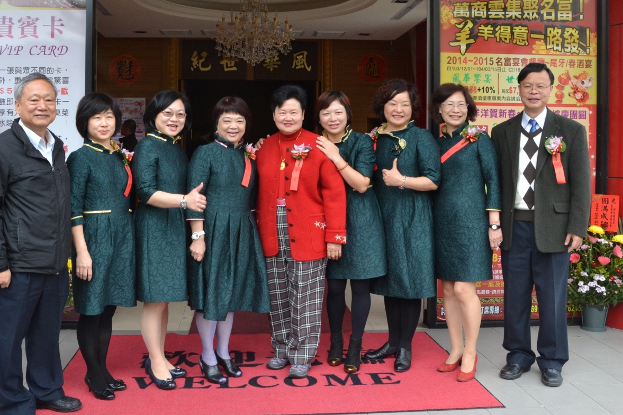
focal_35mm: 37
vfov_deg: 35.7
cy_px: 151
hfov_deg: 51.7
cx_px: 261
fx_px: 640
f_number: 9
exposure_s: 1/320
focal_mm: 18
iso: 800
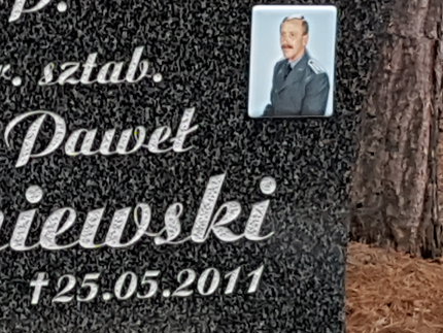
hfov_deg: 29.7
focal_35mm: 58
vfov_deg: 24.9
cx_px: -50
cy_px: 264
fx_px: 743
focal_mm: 4.2
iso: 40
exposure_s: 1/123
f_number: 1.7
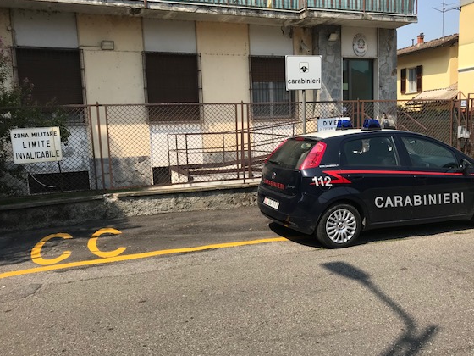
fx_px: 438
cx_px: 263
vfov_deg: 44.2
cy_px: 185
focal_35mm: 32
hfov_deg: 56.7
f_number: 1.8
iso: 20
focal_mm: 3.99
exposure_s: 1/1916
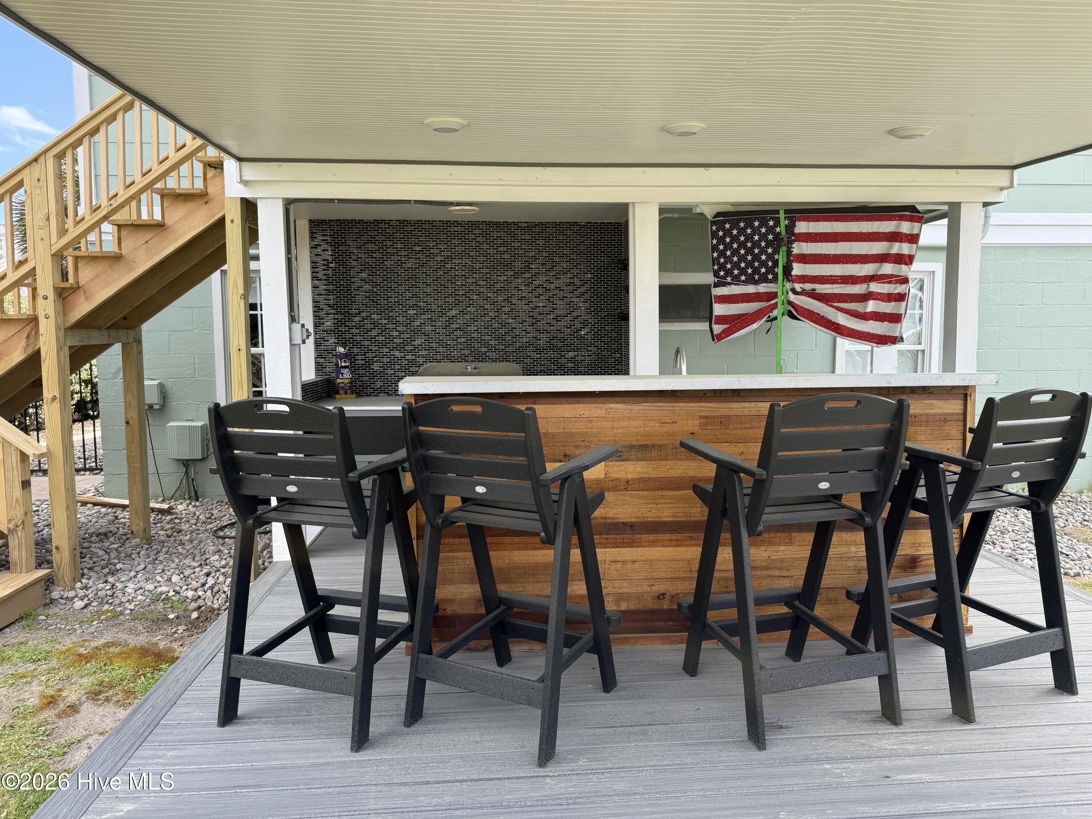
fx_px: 757
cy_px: 410
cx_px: 546
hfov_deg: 71.6
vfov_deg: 56.8
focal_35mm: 24
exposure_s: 1/742
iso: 80
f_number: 1.78
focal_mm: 6.76
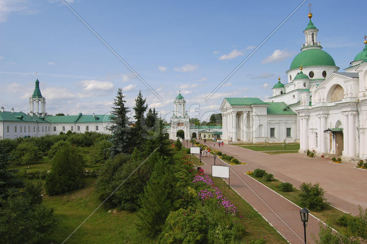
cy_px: 122
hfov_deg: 67.4
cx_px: 184
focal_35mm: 27
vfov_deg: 47.8
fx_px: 275
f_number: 11
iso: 200
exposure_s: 1/160
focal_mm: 18
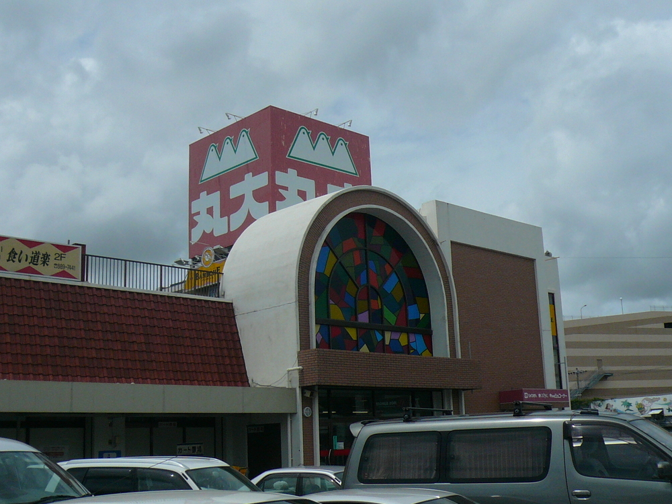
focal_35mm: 42
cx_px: 333
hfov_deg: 44.8
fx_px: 815
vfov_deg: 34.3
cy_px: 256
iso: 100
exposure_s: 1/640
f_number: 8
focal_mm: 4.6
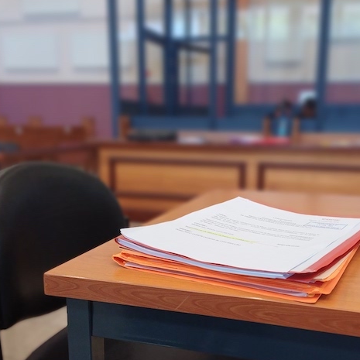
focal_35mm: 38
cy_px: 225
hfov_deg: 43.8
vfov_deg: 43.5
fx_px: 447
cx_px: 202
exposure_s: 1/60
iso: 250
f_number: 1.8
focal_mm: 4.65
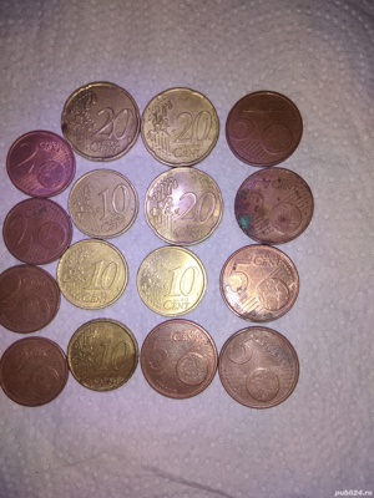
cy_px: 249
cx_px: 187
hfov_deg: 53.1
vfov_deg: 67.3
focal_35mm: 26
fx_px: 375
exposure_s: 1/234
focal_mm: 3.6
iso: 100
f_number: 1.8
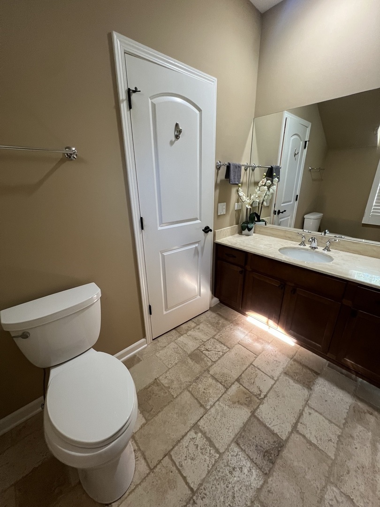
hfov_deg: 89.9
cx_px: 190
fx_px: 190
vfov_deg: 106.2
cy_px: 254
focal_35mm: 13
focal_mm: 1.57
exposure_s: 1/60
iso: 200
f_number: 1.8
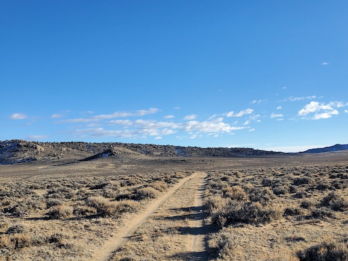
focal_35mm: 36
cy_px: 179
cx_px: 176
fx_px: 362
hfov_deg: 51.4
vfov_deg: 39.1
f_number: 2.4
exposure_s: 1/1286
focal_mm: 4.3
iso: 50
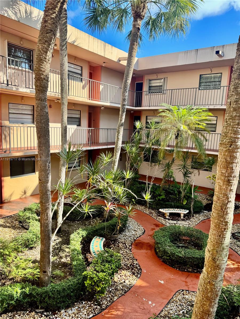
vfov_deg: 71.6
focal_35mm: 24
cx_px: 120
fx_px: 222
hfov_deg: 56.8
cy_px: 160
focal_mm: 6.76
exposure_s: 1/633
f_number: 1.78
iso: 80
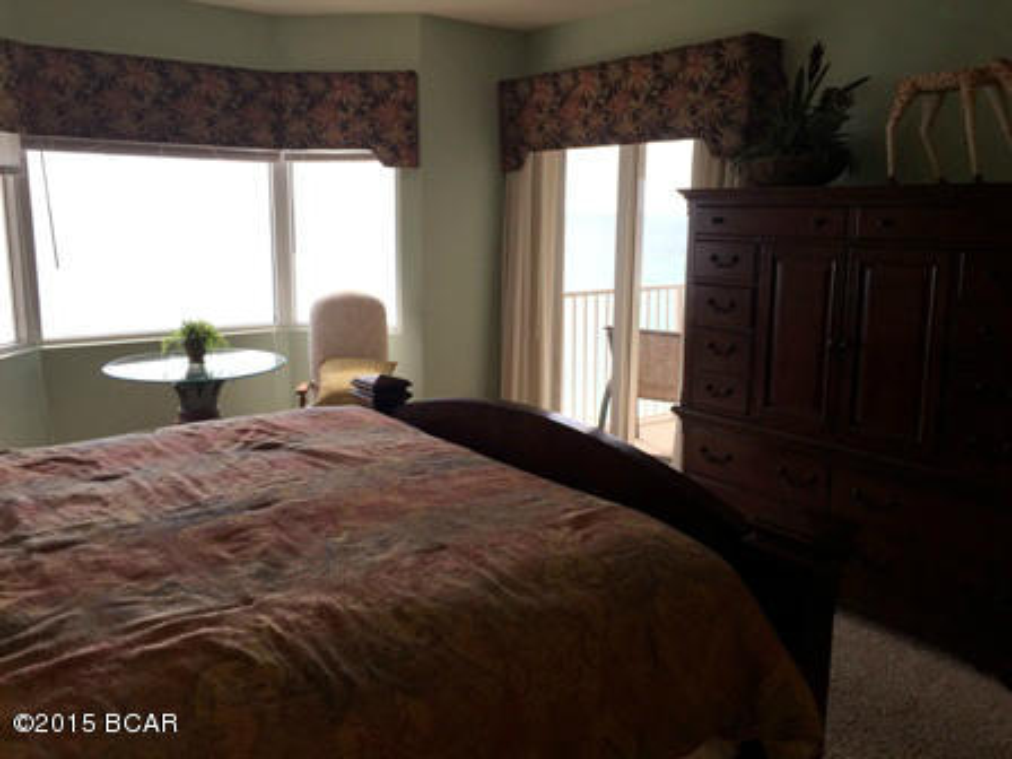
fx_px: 848
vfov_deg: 48.2
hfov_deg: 61.7
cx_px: 506
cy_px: 380
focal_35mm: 29
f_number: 2.2
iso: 32
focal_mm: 4.15
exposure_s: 1/370
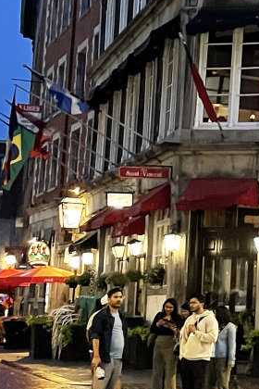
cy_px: 210
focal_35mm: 103
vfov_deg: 19.8
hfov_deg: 11.7
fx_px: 1111
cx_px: 542
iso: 500
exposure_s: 1/40
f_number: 1.6
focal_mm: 4.2
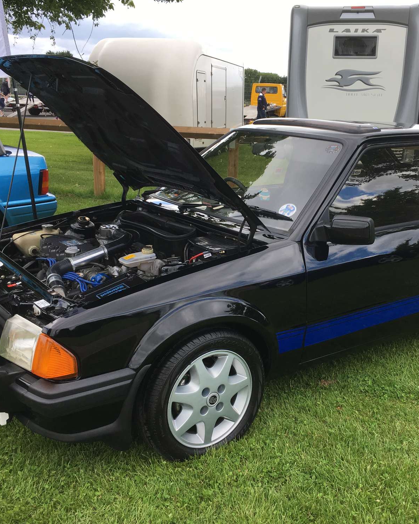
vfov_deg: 47.9
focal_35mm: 38
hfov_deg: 38.9
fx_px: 589
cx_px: 258
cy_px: 261
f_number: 2.2
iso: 25
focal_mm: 4.15
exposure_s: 1/420
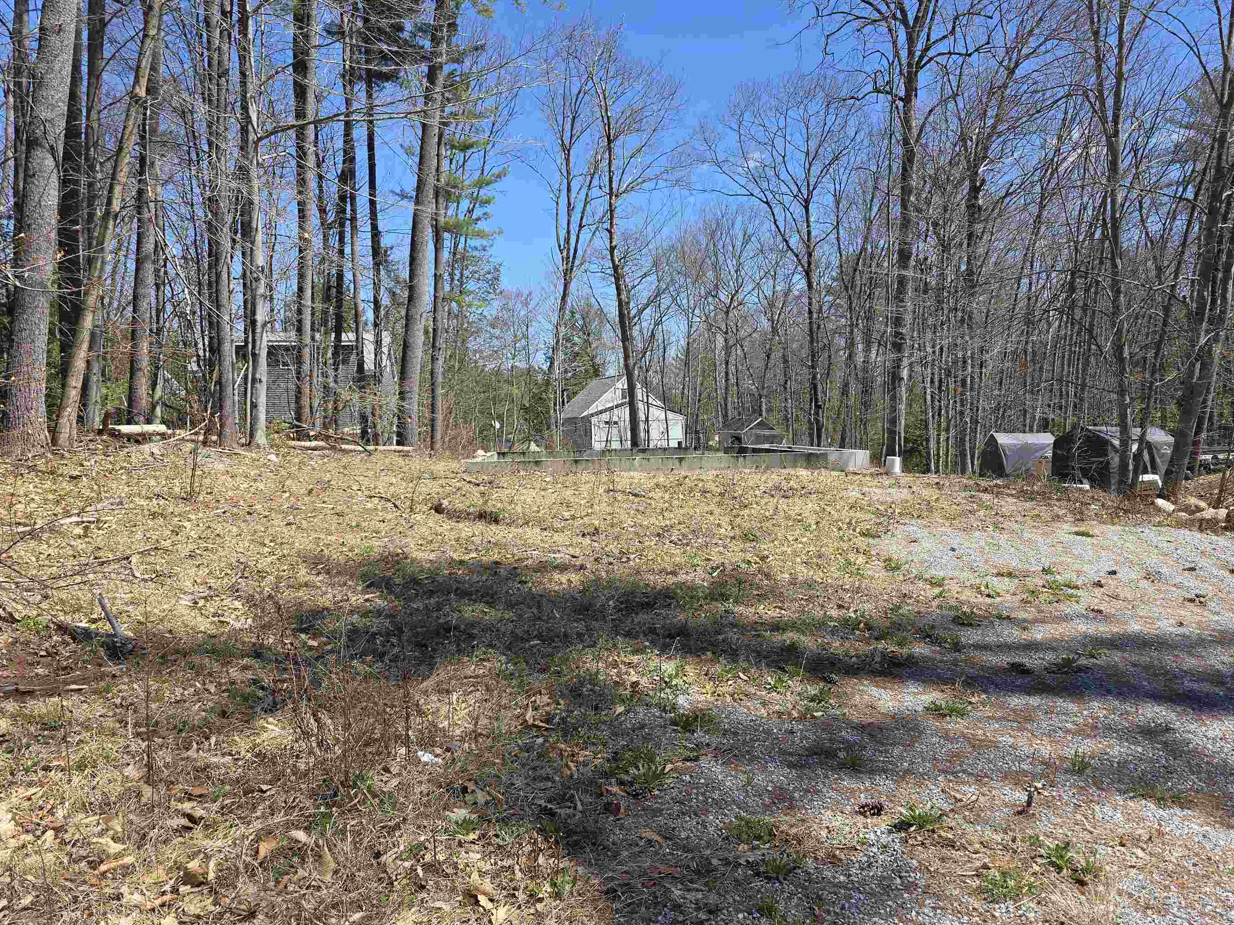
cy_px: 474
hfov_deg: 67.2
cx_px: 671
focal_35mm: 26
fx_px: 927
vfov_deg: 53.1
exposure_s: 1/575
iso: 12
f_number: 1.7
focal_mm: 6.3
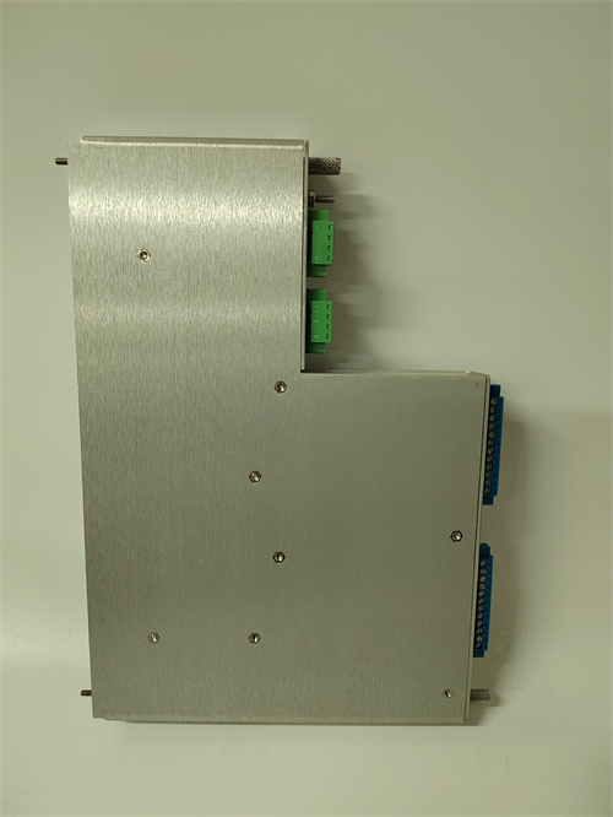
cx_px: 306
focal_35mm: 23
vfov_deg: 73.9
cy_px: 408
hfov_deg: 58.9
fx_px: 543
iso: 2322
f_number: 1.9
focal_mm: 5.52
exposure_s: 1/120
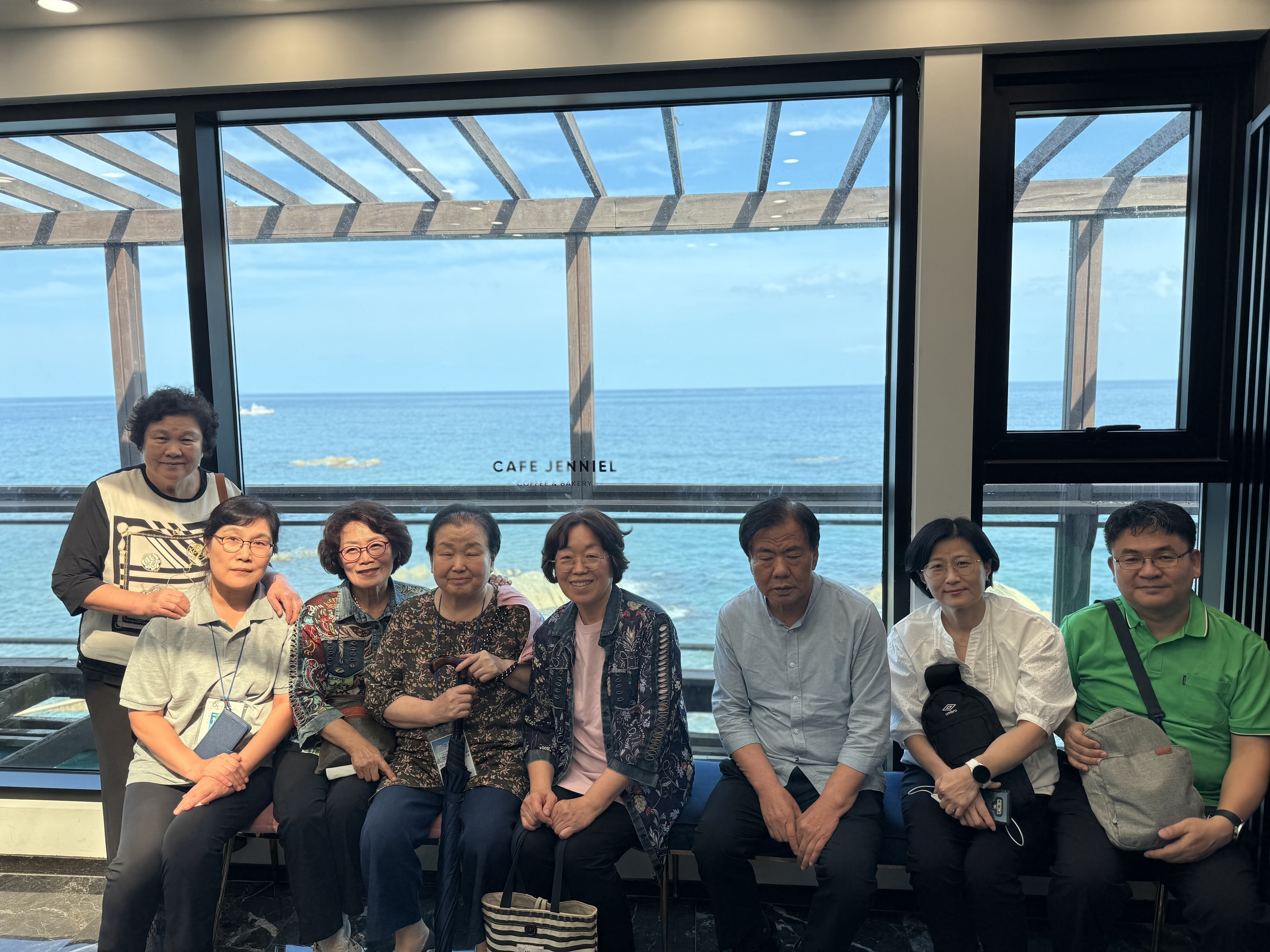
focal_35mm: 24
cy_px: 476
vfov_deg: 56.8
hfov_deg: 71.6
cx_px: 635
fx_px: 881
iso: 100
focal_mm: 6.76
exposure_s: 1/1005
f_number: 1.78
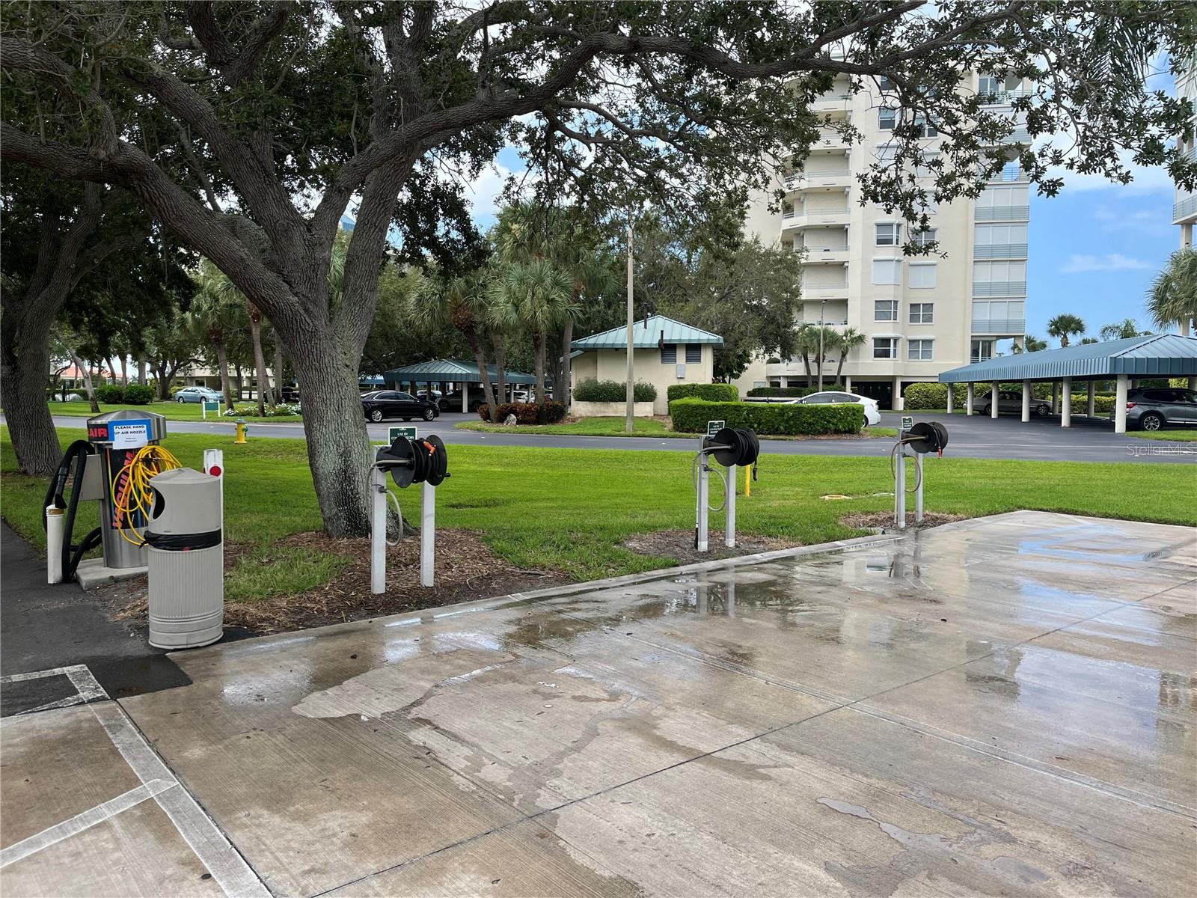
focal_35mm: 26
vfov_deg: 53.1
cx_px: 598
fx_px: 899
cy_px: 449
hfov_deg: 67.3
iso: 50
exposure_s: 1/1422
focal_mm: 5.1
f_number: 1.6
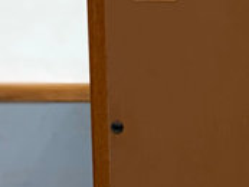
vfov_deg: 13.4
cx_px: 518
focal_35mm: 111
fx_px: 799
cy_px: 86
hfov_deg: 14.3
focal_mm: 6.8
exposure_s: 1/100
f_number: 1.8
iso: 125
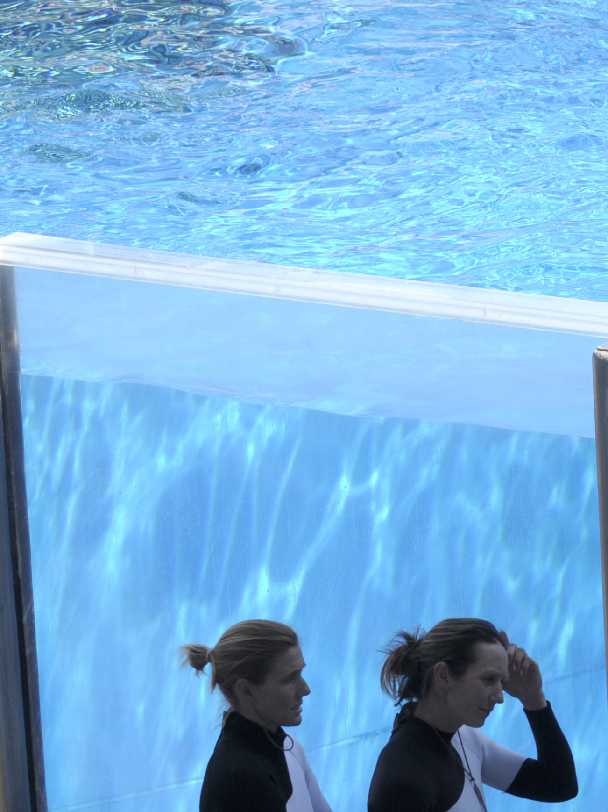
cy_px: 606
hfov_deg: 5.9
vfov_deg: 7.9
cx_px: 908
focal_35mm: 249
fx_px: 5833
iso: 250
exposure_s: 1/800
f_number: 5.6
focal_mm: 70
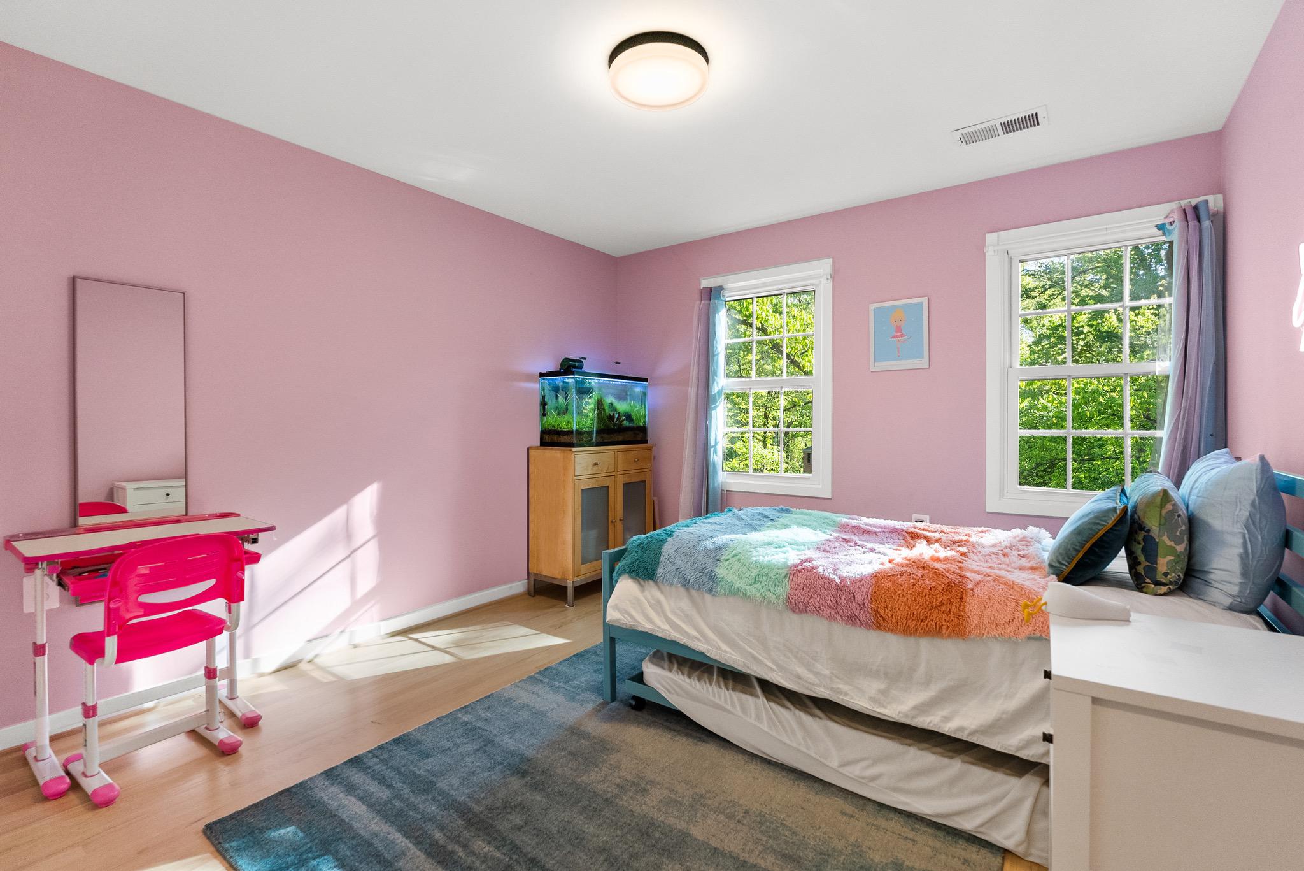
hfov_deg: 96.7
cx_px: 652
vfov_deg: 73.8
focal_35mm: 16
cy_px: 436
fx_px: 580
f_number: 5
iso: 800
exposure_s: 1/25
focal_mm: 16
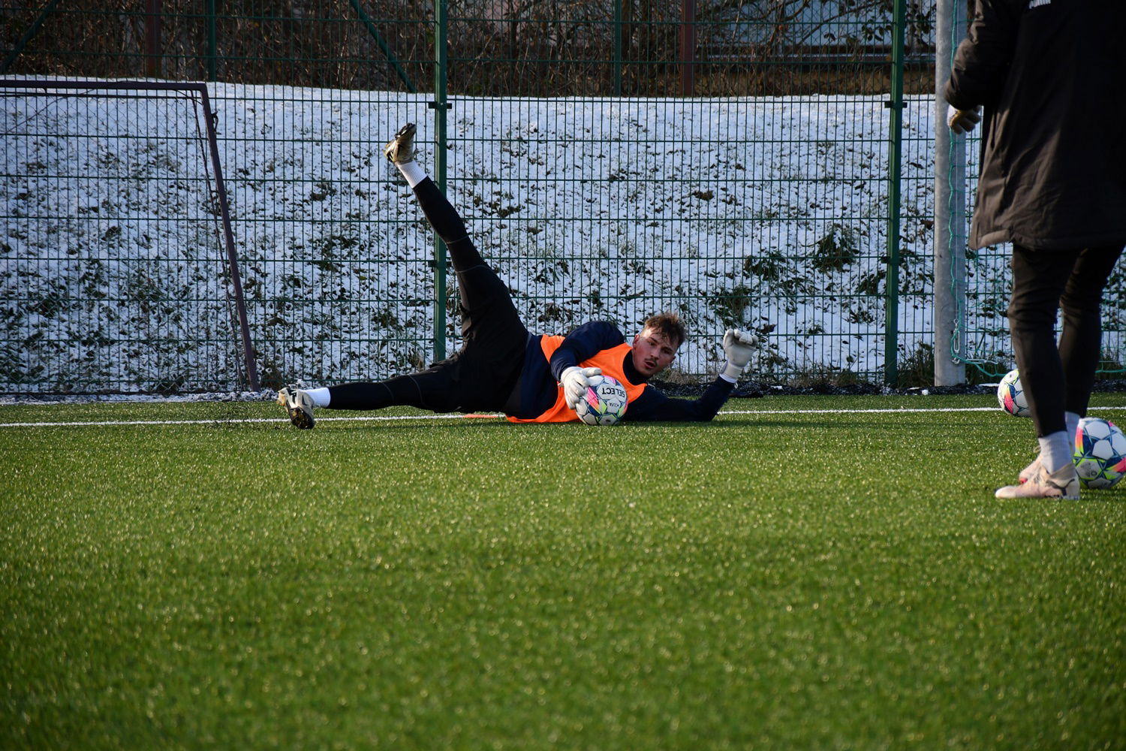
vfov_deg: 6.5
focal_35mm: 210
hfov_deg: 9.8
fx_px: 6568
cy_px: 376
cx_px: 563
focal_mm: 140
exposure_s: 1/1000
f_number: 5.6
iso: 560
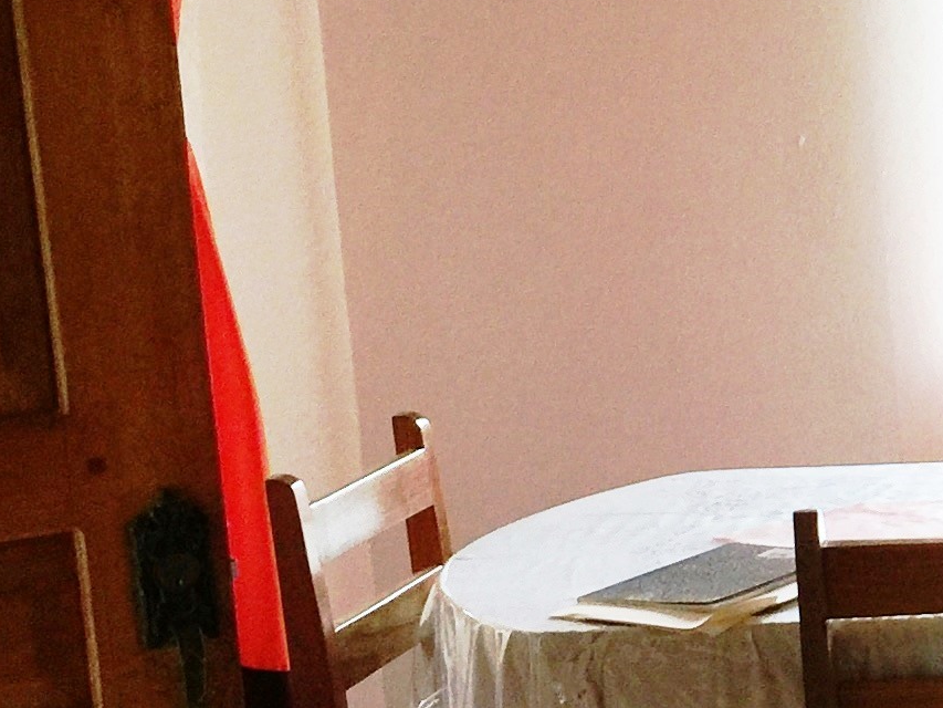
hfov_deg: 16.3
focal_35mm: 111
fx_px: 3024
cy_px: 311
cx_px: 1393
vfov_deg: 13.3
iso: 50
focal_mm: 4.15
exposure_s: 1/30
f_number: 2.2
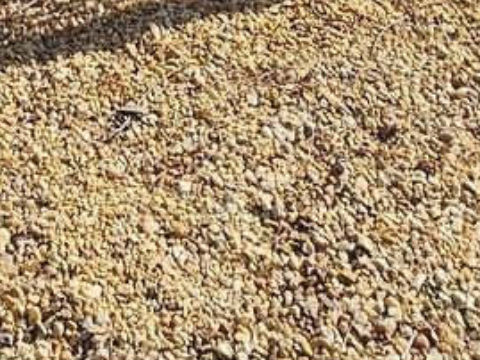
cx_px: -16
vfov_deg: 9.9
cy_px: -814
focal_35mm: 99
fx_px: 1373
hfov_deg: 19.2
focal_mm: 2.2
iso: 50
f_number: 2.2
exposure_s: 1/2897
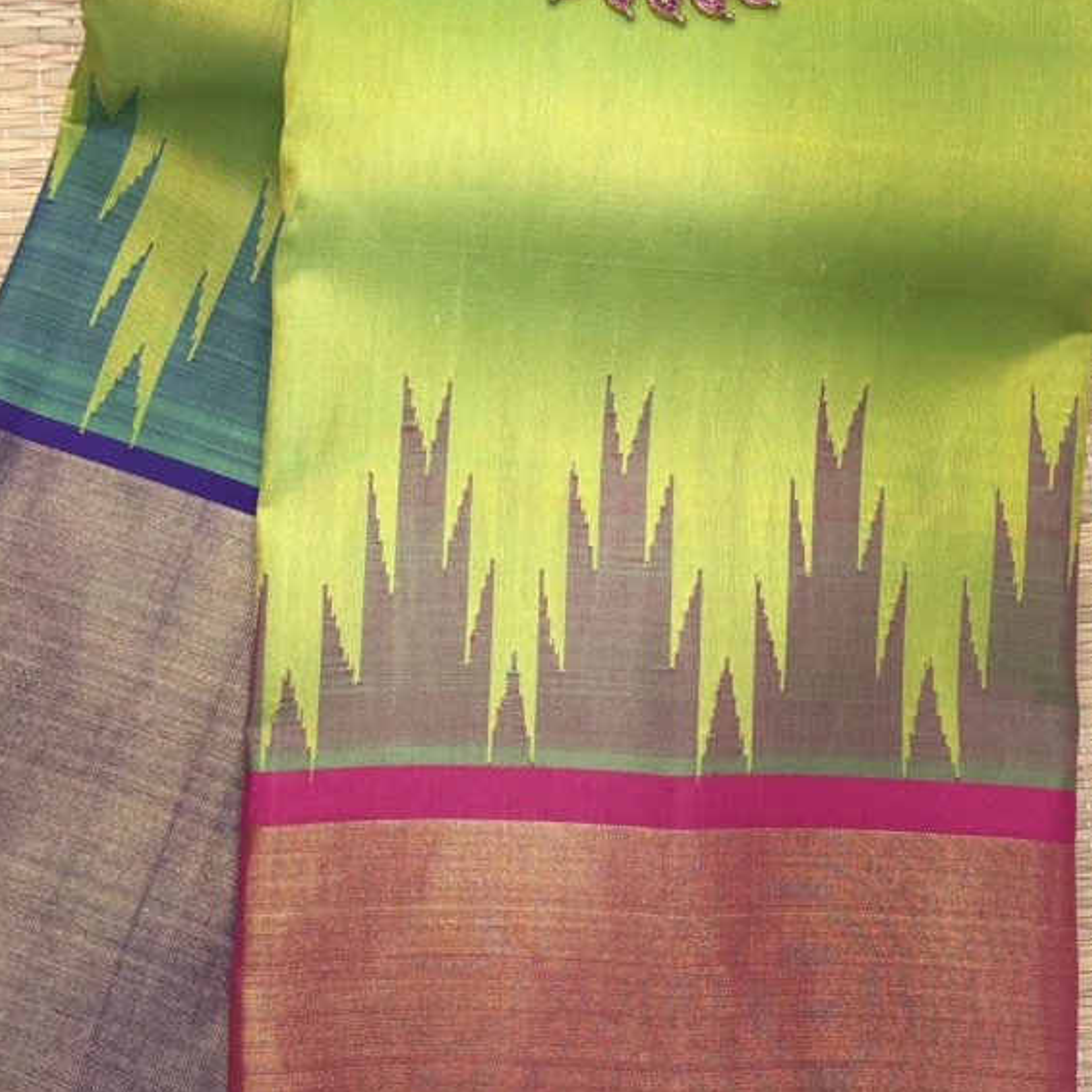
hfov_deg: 26.5
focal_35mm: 65
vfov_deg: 26.4
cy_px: 453
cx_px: 542
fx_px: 2320
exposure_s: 1/100
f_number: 1.6
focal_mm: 5.96
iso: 50
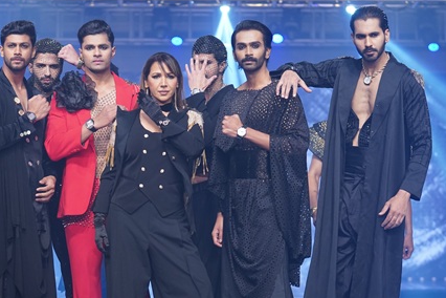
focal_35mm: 115
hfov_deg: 17.7
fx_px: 1425
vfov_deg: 11.9
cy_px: 219
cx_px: 148
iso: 1600
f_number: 2.8
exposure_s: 1/500
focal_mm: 70
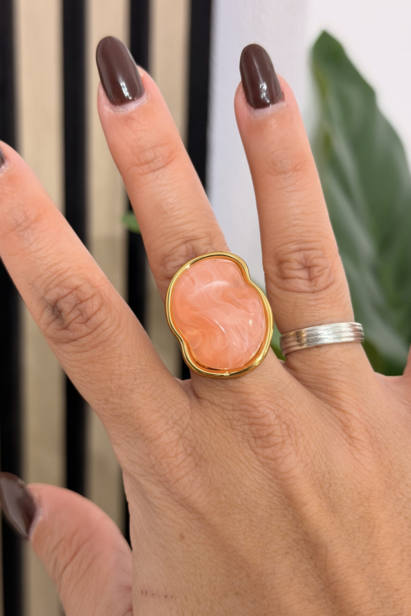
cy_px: 308
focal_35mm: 50
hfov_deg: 27.0
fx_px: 856
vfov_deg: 39.6
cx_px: 199
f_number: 1.78
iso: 64
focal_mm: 6.76
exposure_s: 1/100
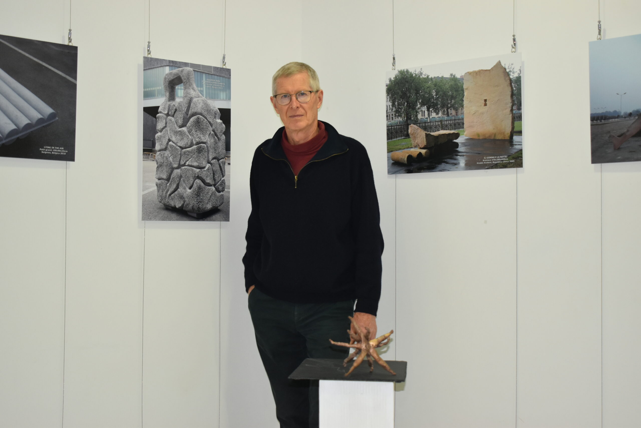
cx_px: 320
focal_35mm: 52
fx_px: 935
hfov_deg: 37.8
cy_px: 214
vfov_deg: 25.8
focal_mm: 35
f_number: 4.5
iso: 1000
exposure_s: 1/125
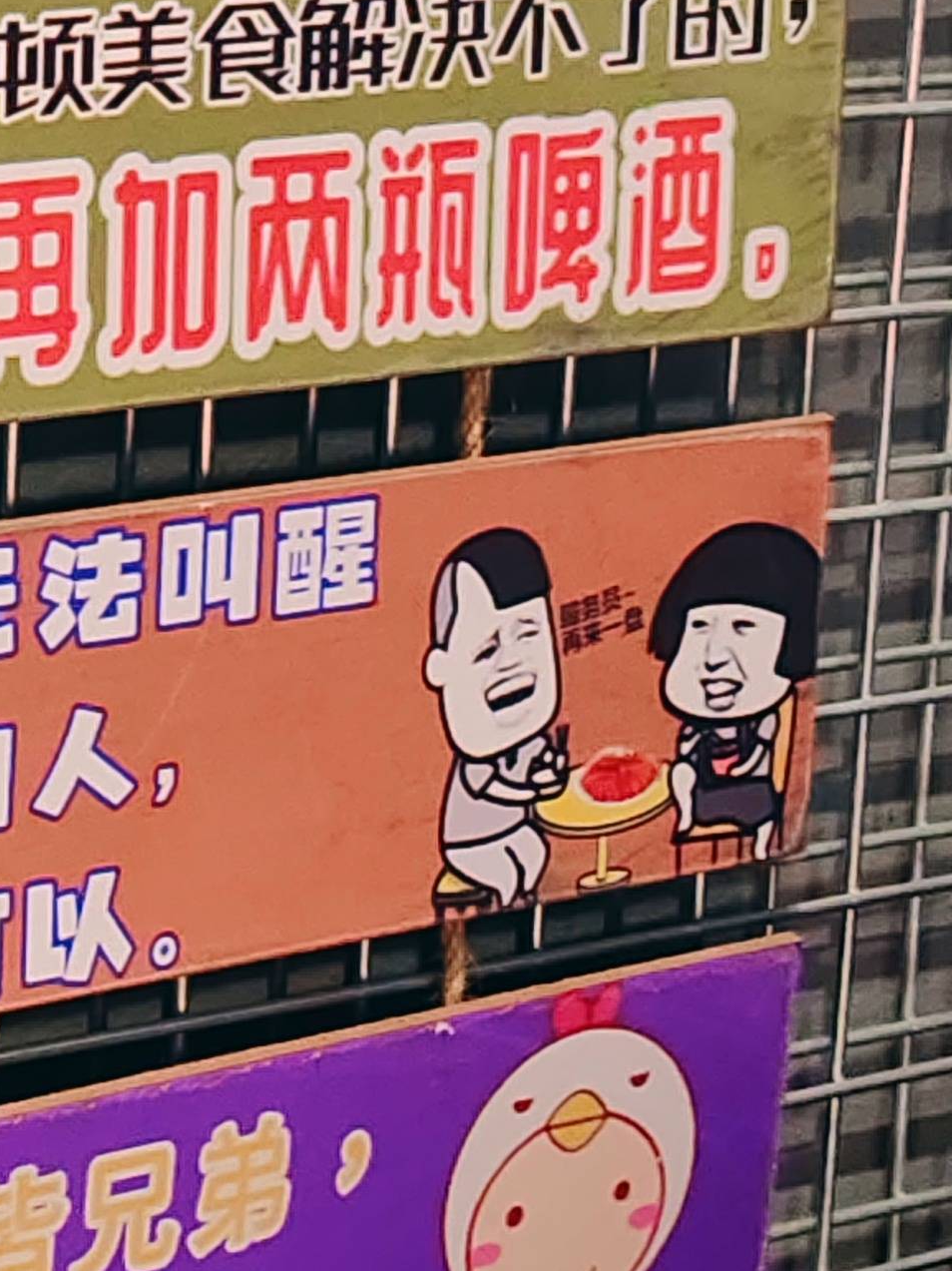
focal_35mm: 129
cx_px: -317
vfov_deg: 15.2
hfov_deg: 11.2
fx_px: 4733
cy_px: 187
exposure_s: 1/50
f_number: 1.8
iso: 2977
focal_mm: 6.14
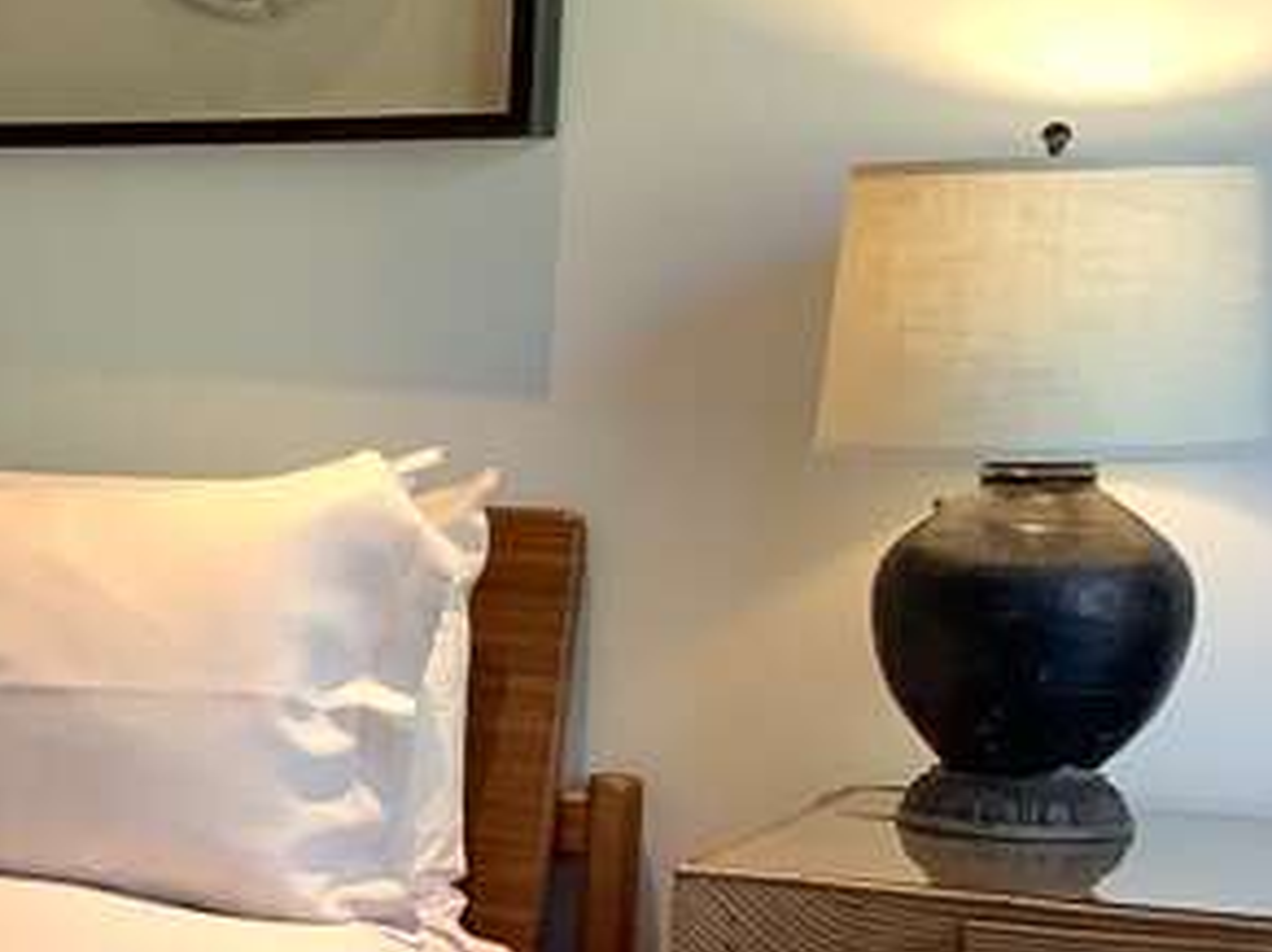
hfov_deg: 16.8
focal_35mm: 109
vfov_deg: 13.5
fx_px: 4004
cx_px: -459
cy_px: 821
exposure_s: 1/60
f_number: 2.4
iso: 100
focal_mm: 3.3
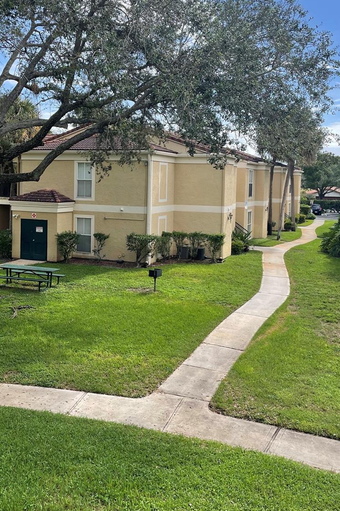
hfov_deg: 35.8
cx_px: 139
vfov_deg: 51.7
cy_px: 212
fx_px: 524
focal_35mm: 37
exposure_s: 1/1855
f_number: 1.6
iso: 32
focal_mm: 4.2
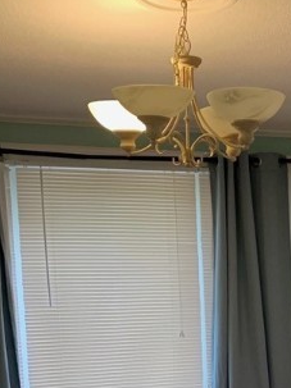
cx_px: 276
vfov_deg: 27.4
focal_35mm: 66
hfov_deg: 21.6
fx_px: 740
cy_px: 403
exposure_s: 1/60
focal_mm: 4.25
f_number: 1.8
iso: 160
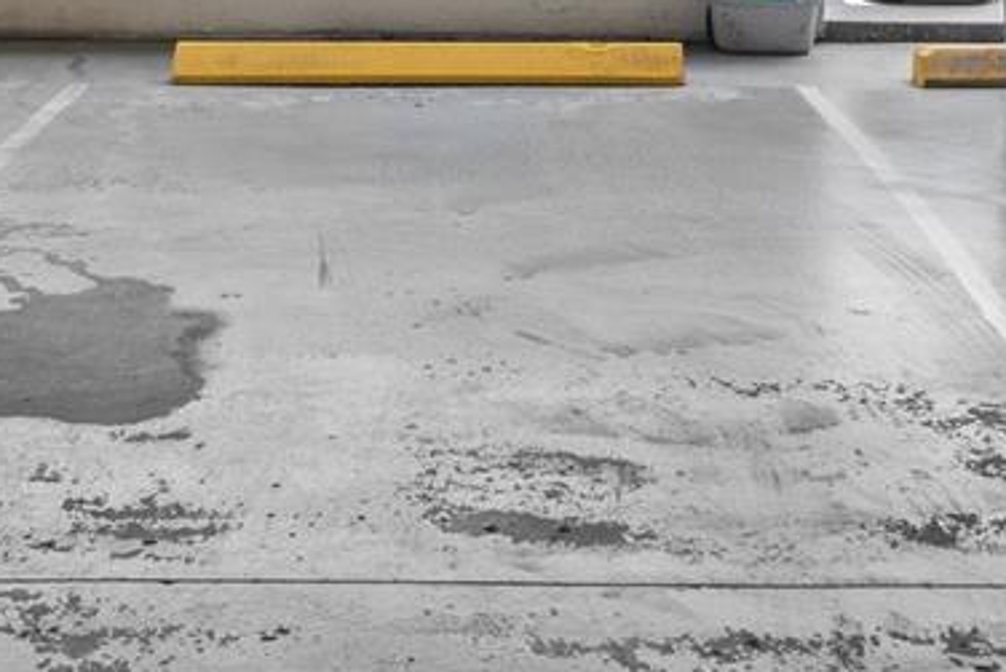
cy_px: -228
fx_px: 1901
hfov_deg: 29.6
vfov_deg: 18.5
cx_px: 458
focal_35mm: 68
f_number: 8
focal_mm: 25
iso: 320
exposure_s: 1/25
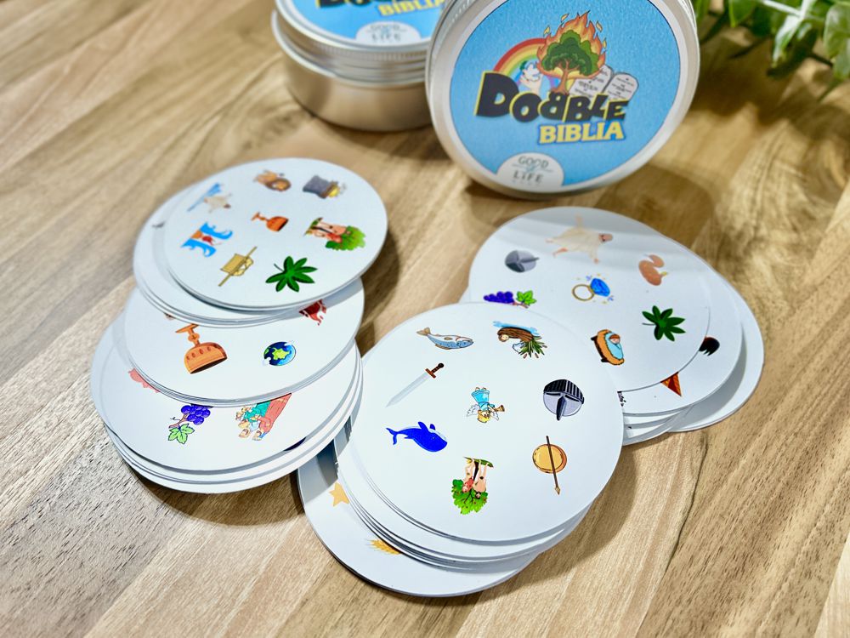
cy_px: 319
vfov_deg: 53.1
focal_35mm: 26
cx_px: 425
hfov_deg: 67.3
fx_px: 638
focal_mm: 5.7
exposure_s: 1/50
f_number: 1.5
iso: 160
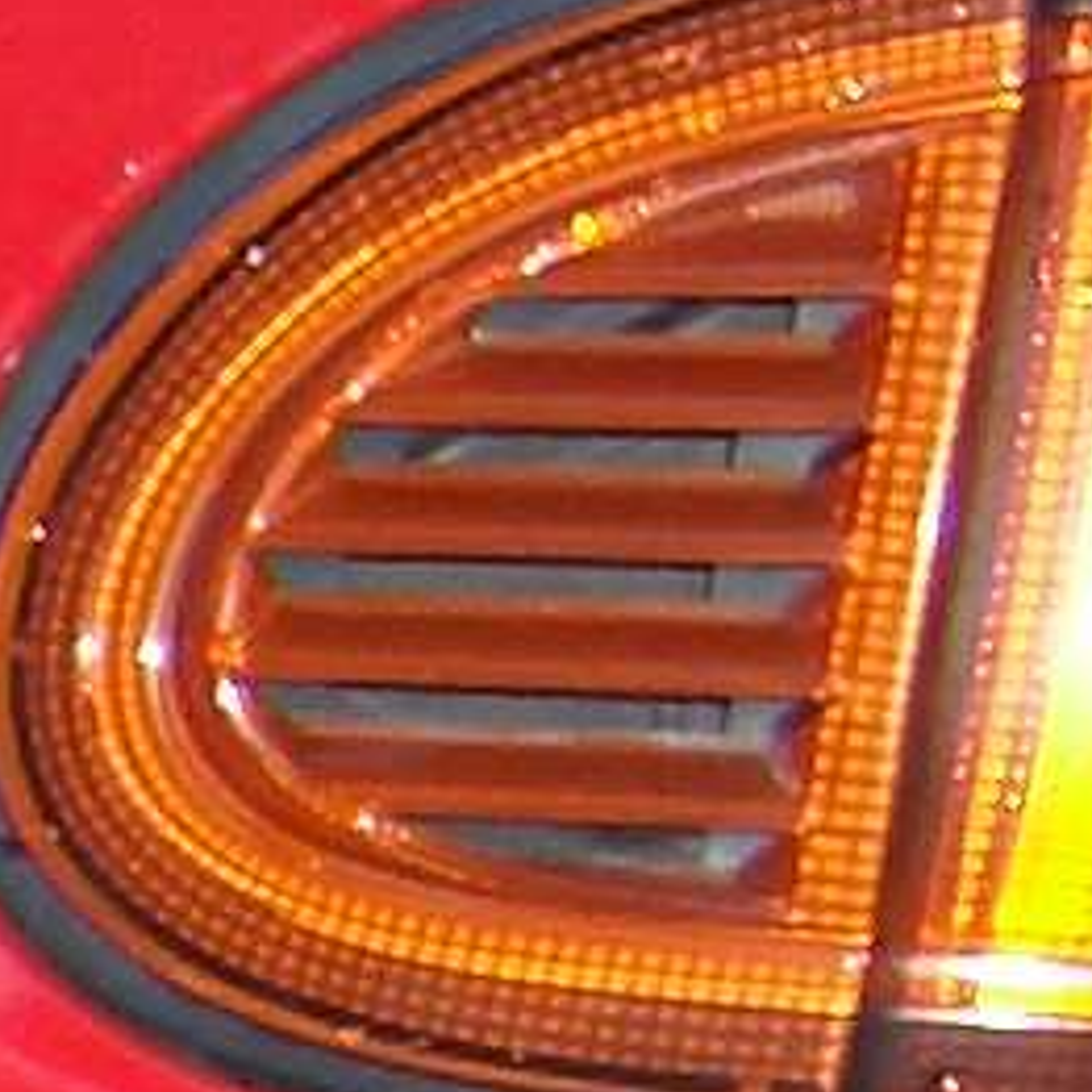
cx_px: -2976
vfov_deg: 6.3
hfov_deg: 5.7
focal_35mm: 272
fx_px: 9708
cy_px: 1980
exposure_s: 1/60
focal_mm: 5.8
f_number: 2.6
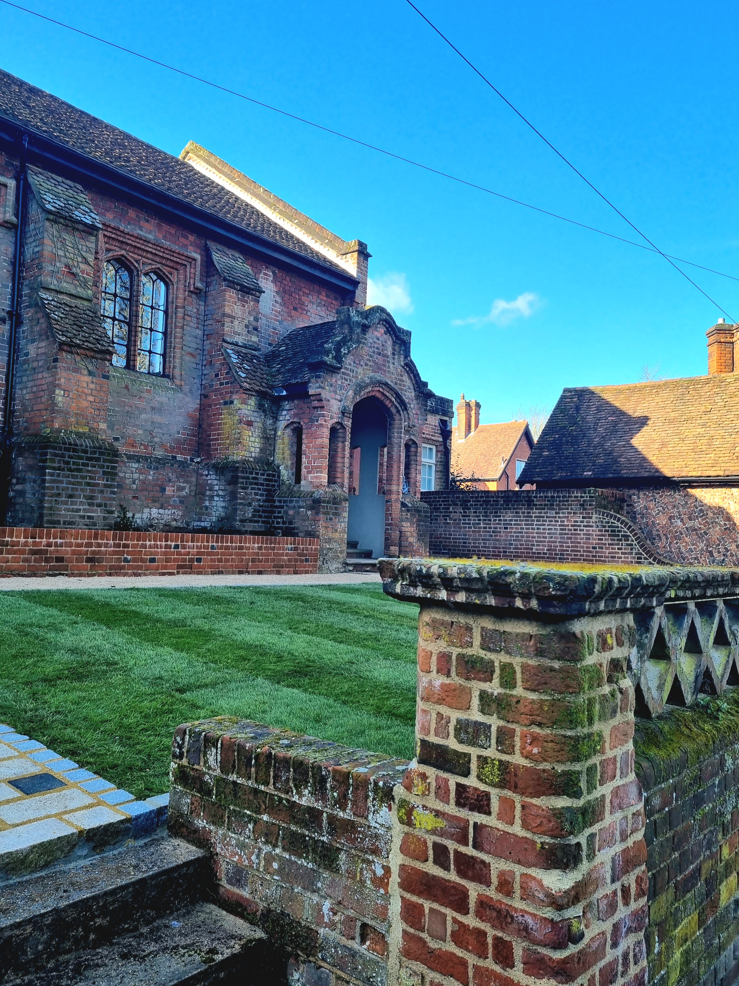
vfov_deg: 67.3
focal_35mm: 26
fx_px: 740
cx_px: 370
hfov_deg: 53.1
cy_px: 493
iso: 50
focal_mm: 5.4
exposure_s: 1/833
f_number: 1.8
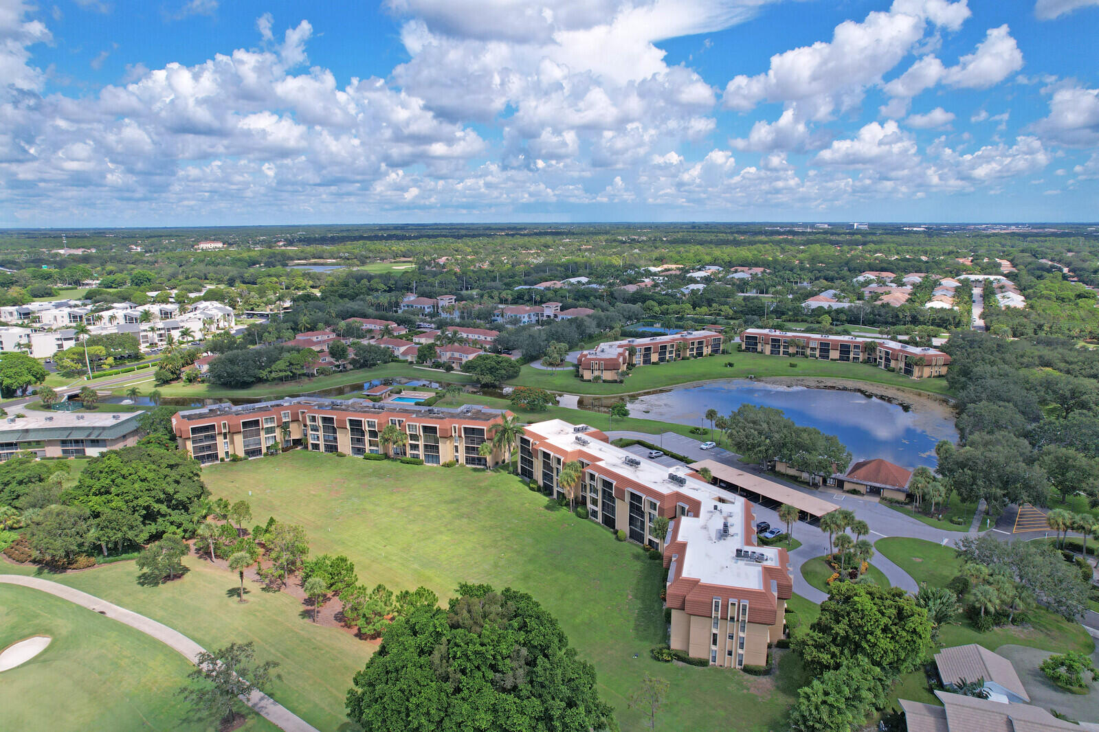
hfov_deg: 78.6
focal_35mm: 22
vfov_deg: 57.2
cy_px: 366
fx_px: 672
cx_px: 550
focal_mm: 8.38
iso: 120
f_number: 2.8
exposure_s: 1/2000
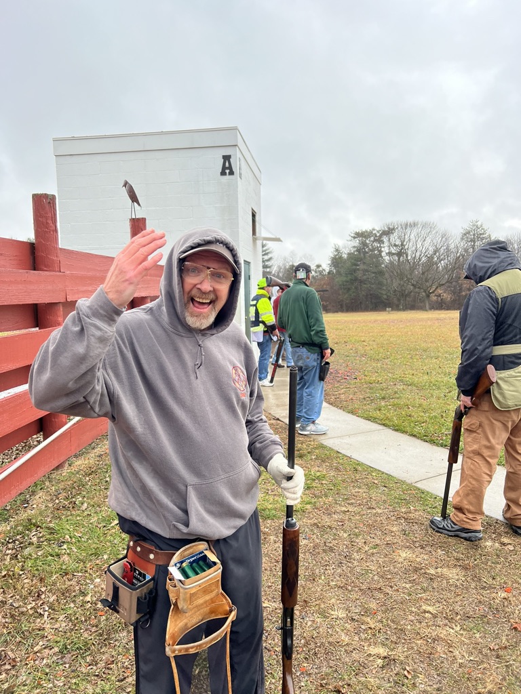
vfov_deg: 67.3
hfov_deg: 53.1
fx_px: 522
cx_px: 260
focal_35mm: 26
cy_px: 347
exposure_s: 1/130
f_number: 1.5
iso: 50
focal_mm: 5.7
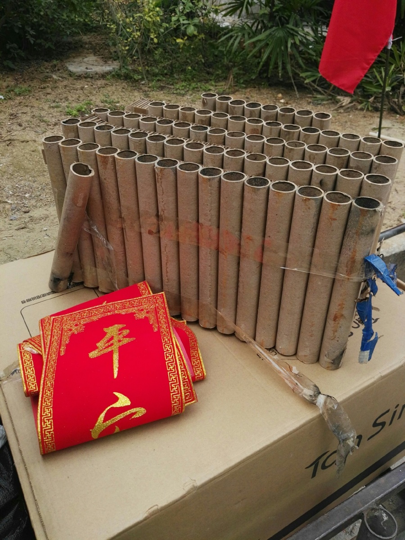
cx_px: 202
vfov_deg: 63.4
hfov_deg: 49.7
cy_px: 270
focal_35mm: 28
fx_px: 437
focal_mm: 2.96
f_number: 2
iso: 64
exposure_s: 1/667
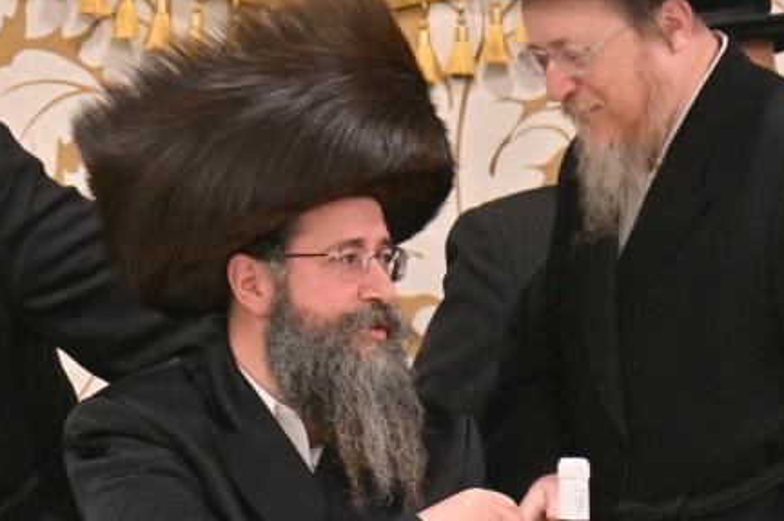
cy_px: 167
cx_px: 546
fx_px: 9288
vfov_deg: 3.2
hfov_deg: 4.8
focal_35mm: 427
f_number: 4
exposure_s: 1/250
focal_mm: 120
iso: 400
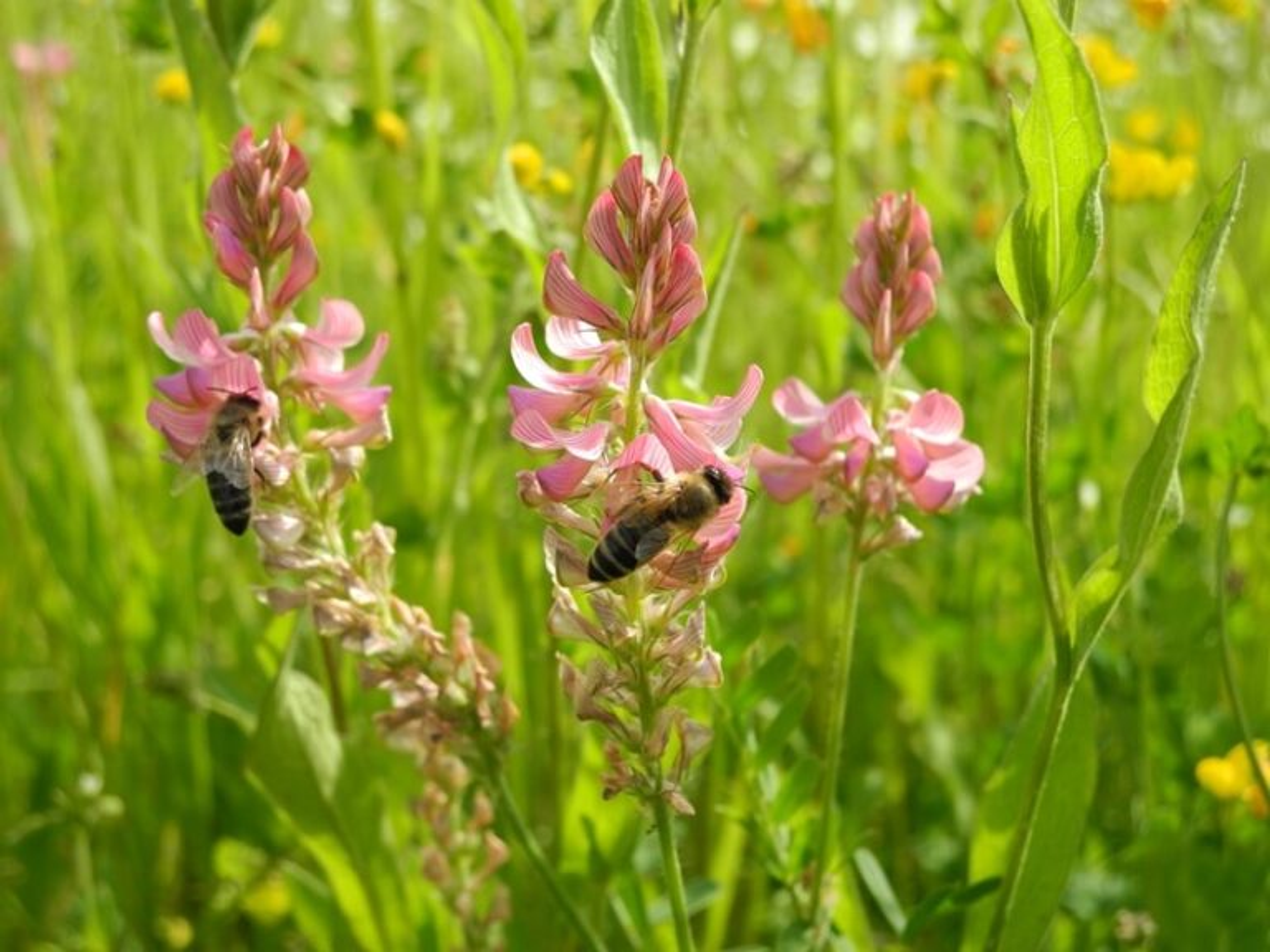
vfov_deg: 29.1
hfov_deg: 38.2
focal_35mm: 50
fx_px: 1834
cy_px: 476
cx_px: 635
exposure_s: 1/500
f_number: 3.5
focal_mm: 10.7
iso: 100
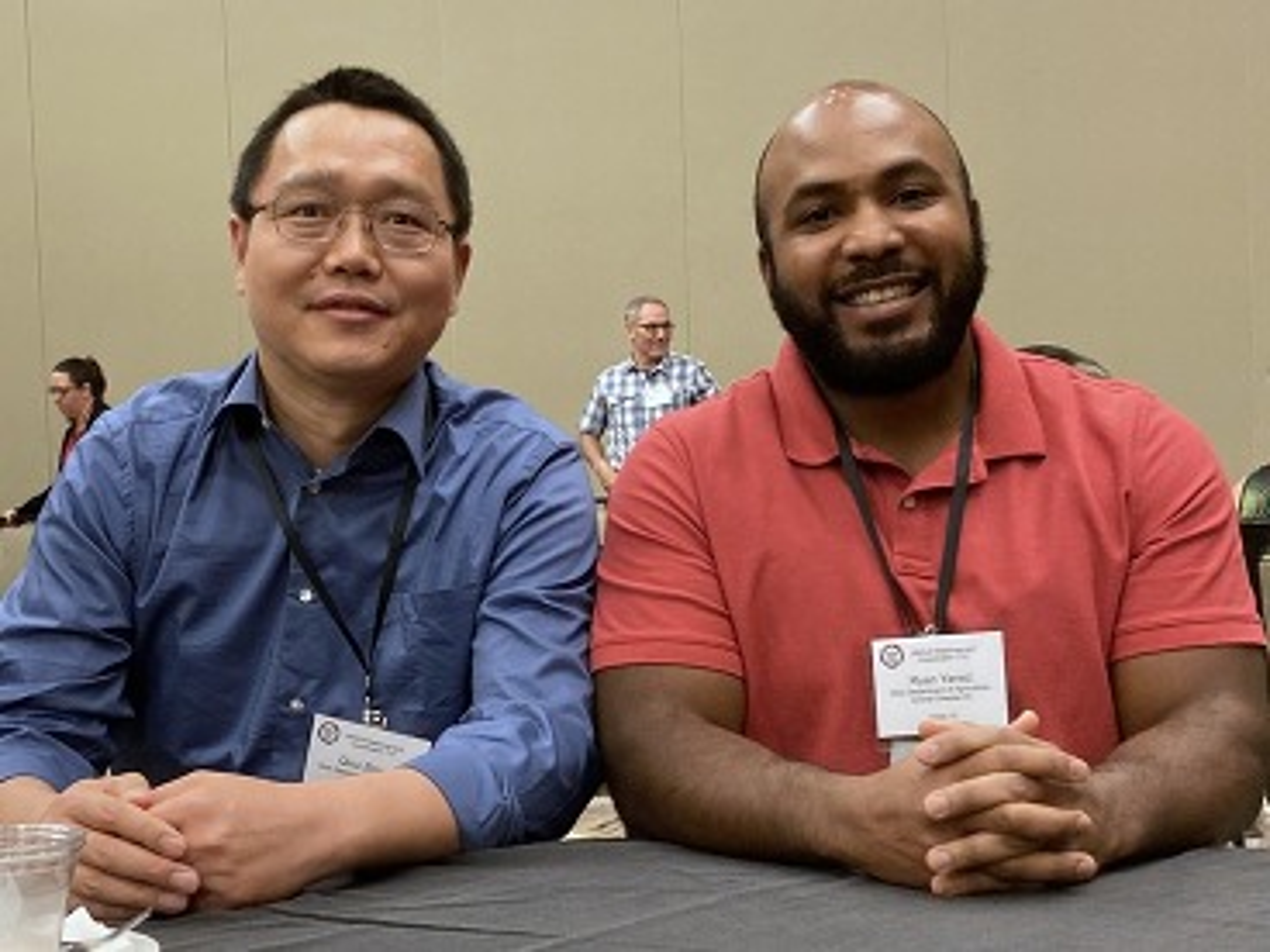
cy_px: 476
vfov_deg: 49.7
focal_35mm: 28
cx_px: 635
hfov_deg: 63.4
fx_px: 1027
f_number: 1.8
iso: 250
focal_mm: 3.99
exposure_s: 1/40
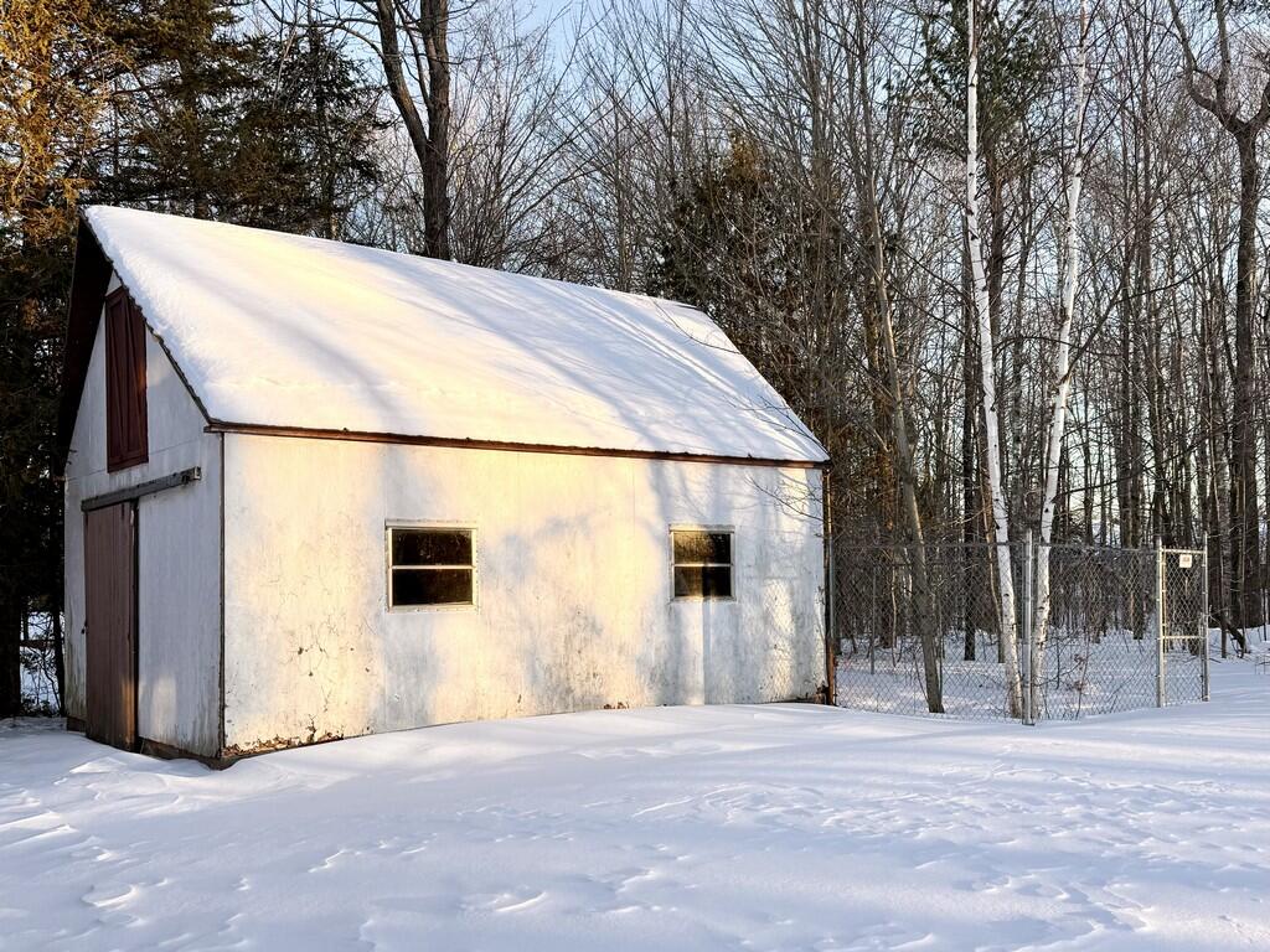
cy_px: 476
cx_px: 635
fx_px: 881
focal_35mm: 24
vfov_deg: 56.8
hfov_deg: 71.6
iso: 80
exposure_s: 1/1075
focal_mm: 6.76
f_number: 1.78
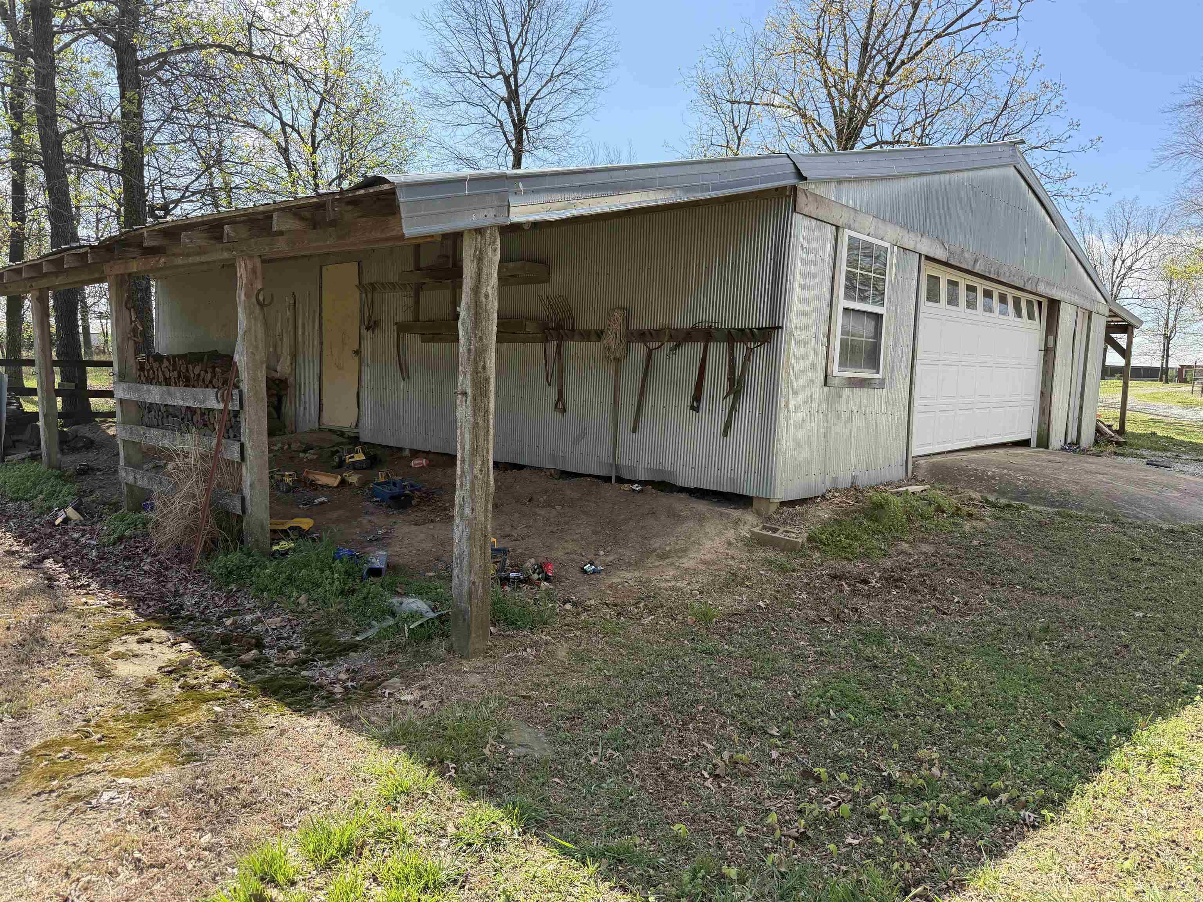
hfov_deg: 71.6
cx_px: 602
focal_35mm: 24
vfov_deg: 56.8
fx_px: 834
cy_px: 451
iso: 100
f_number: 1.78
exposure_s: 1/2110
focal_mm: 6.76
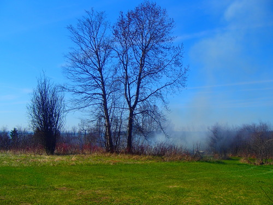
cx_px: 136
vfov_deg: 36.0
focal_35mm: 40
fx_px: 315
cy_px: 102
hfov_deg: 46.8
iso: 100
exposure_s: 1/125
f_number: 13
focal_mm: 7.28
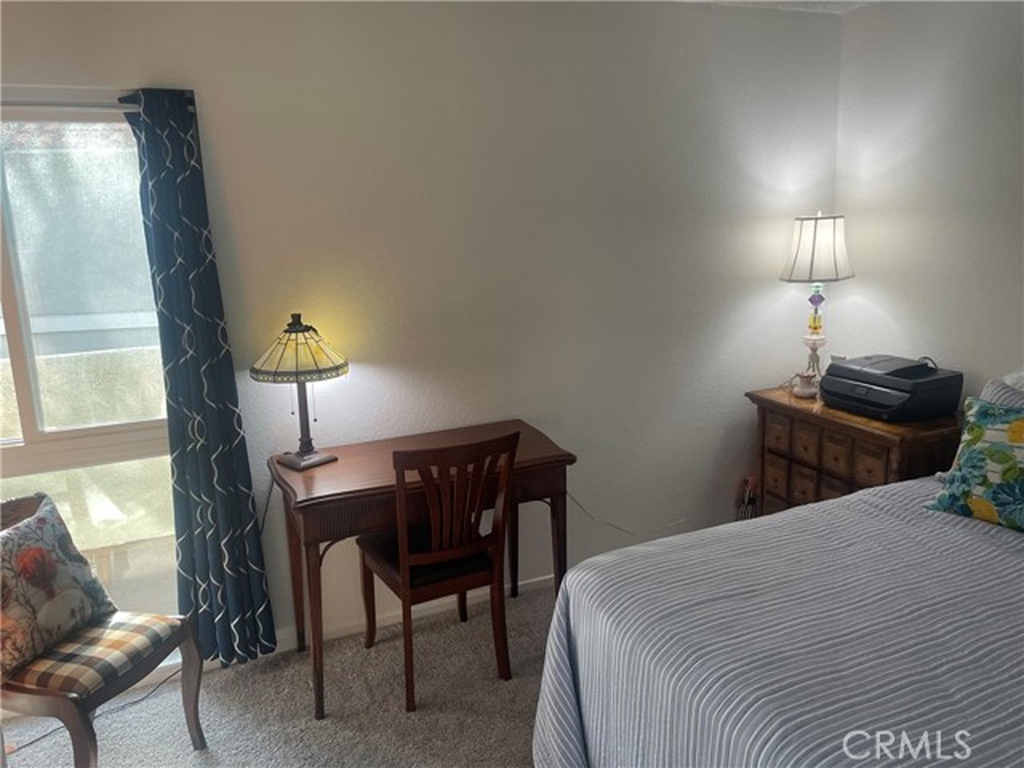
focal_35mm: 26
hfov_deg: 67.3
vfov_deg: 53.1
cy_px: 384
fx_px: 769
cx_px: 512
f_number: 1.6
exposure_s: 1/120
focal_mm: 4.2
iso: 125
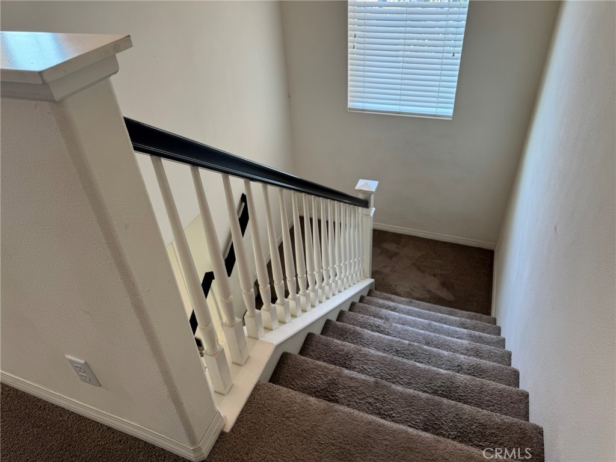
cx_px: 308
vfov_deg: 56.8
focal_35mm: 24
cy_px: 231
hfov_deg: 71.6
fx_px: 427
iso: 64
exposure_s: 1/120
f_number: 1.78
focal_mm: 6.76
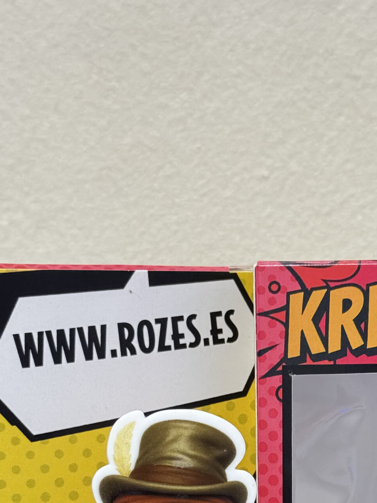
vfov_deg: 20.0
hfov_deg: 15.4
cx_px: 263
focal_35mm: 96
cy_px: 456
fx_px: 1394
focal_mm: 6.76
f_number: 1.78
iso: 800
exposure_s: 1/29
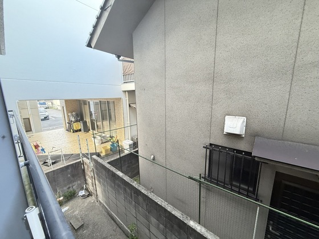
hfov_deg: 102.1
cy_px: 120
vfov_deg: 85.7
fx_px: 129
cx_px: 160
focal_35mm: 14
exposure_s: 1/65
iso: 320
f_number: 2.2
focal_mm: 2.22
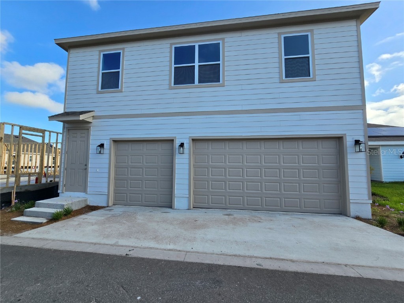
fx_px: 152
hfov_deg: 106.2
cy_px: 152
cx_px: 202
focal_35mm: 13
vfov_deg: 89.9
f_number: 2.2
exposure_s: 1/1354
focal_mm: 2.2
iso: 50
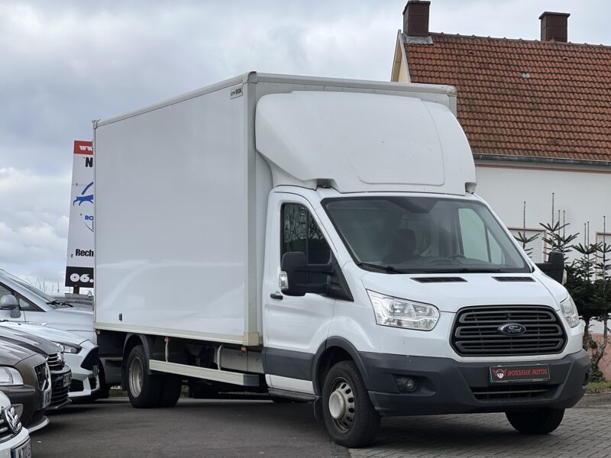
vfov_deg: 19.1
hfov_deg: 25.3
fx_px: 1359
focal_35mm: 77
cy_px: 229
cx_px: 306
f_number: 2.8
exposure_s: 1/479
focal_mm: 9
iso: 32
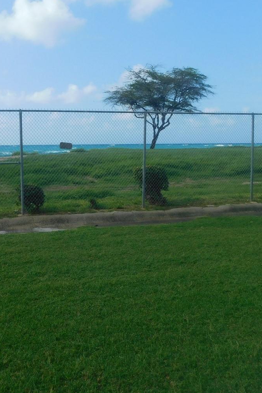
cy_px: 169
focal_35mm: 38
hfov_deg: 34.5
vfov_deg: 50.5
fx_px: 415
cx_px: 77
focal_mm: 4
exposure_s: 1/400
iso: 125
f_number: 6
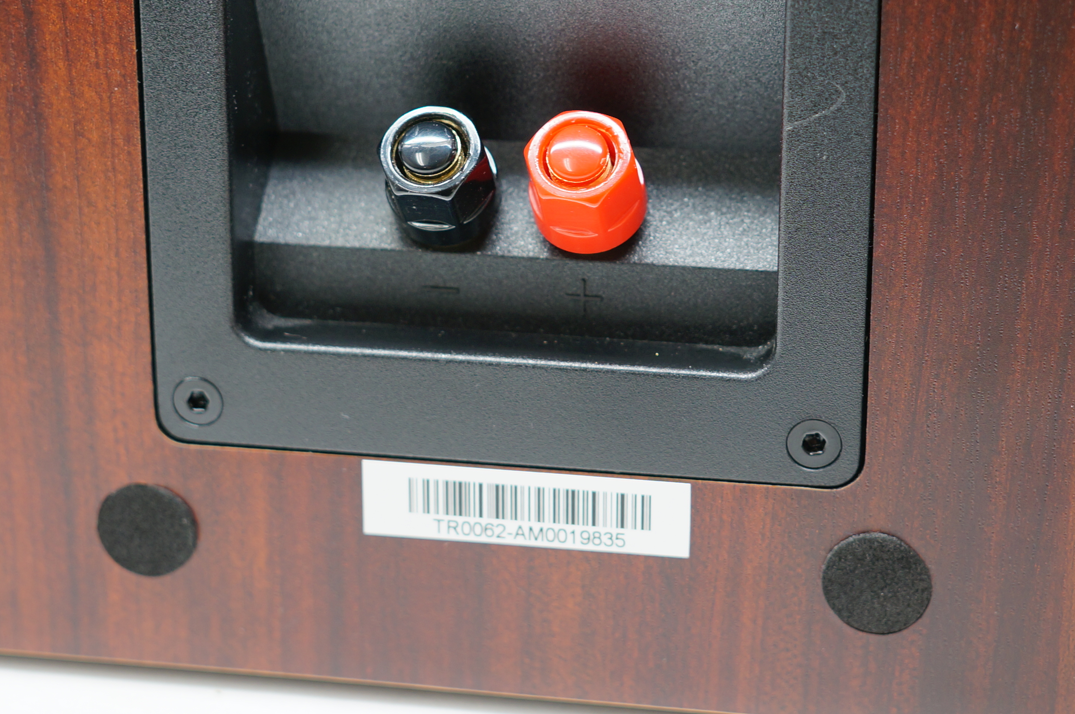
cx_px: 512
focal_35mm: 75
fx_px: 2237
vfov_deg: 18.0
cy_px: 160
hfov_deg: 27.0
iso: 100
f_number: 3.2
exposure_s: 1/40
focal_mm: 30
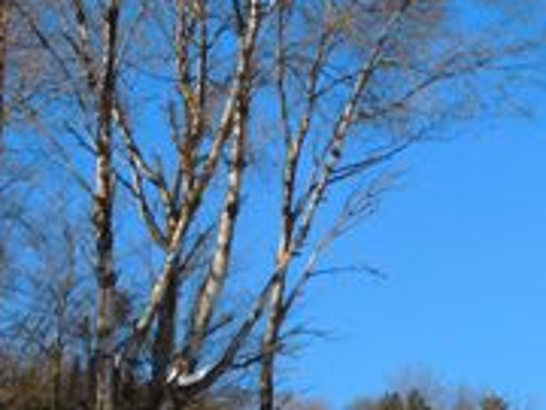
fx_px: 2886
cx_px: 679
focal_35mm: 183
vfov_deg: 8.0
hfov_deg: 10.6
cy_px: 518
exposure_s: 1/1250
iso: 125
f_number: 4.2
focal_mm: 11.7
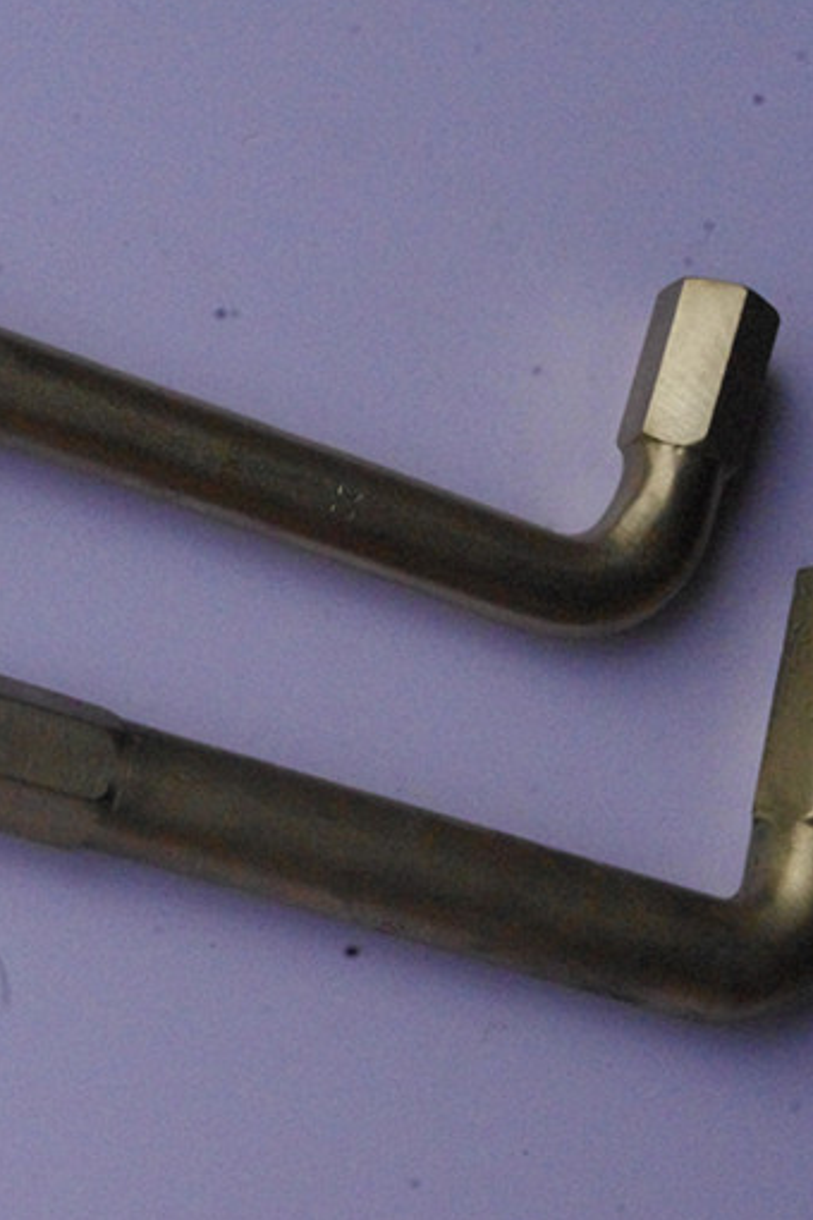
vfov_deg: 23.4
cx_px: 428
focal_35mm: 87
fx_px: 2947
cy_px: 606
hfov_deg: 15.7
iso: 6400
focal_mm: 37.5
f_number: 16
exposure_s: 1/2000
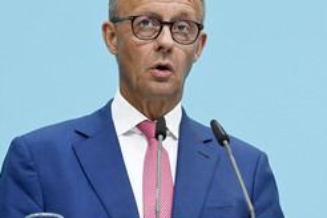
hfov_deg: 11.8
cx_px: 195
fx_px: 1580
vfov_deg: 7.9
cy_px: 148
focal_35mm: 174
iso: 4000
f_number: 6.3
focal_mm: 95
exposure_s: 1/500
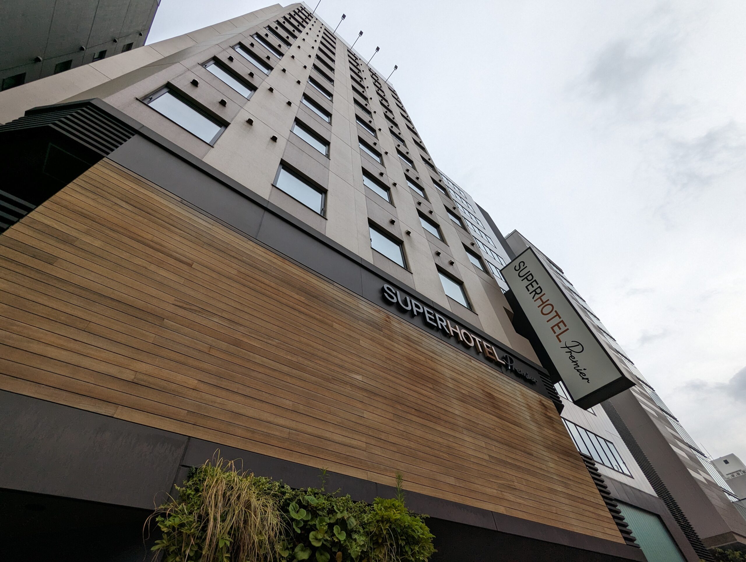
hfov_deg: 94.4
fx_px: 345
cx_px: 373
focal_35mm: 16
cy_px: 281
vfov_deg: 78.3
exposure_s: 1/450
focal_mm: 2.35
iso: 51
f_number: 2.2
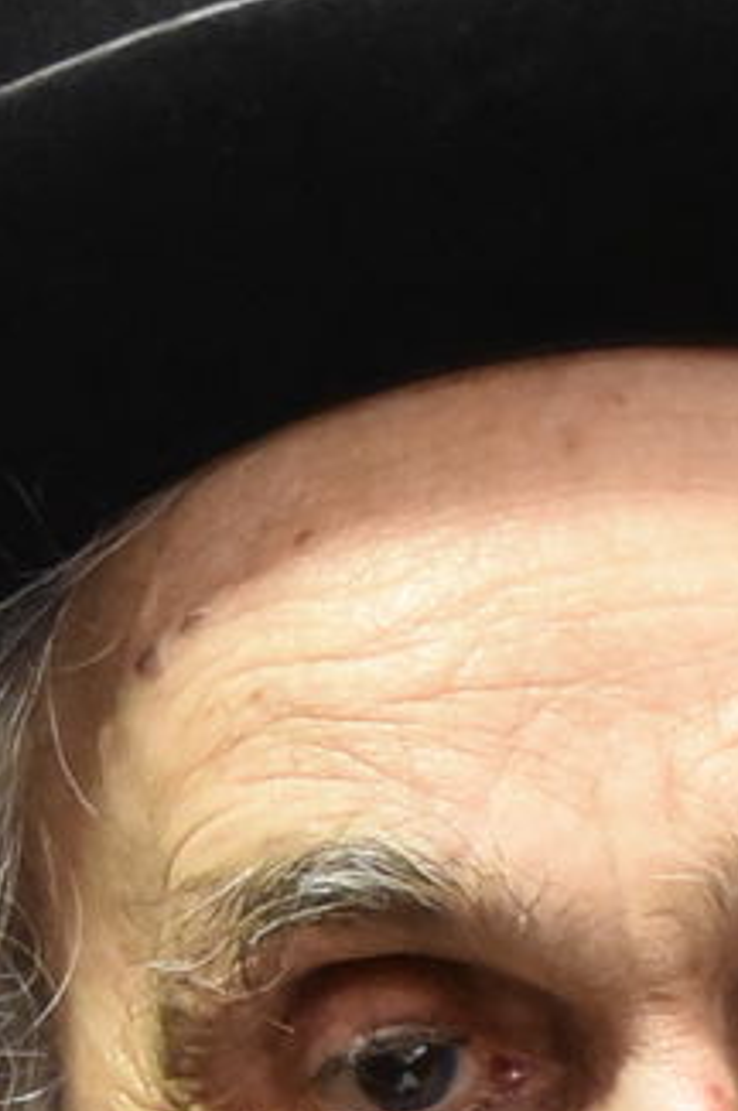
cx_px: 690
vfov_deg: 4.5
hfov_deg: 3.0
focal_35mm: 453
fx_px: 13958
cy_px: 1357
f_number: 5
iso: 6400
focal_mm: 70
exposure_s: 1/40
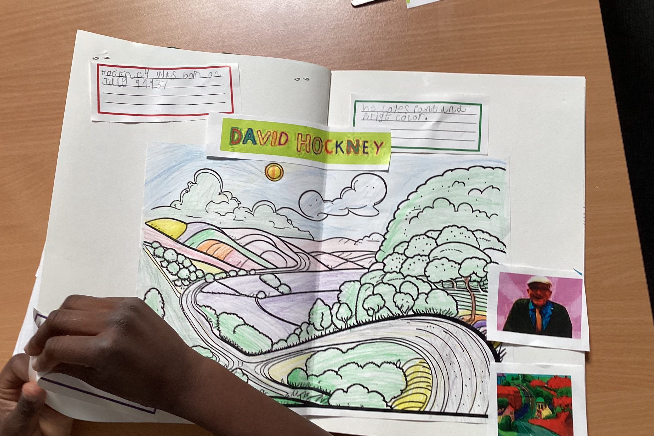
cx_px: 332
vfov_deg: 39.9
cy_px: 240
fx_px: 599
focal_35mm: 33
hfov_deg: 57.2
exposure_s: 1/100
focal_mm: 3.3
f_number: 2.4
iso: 64
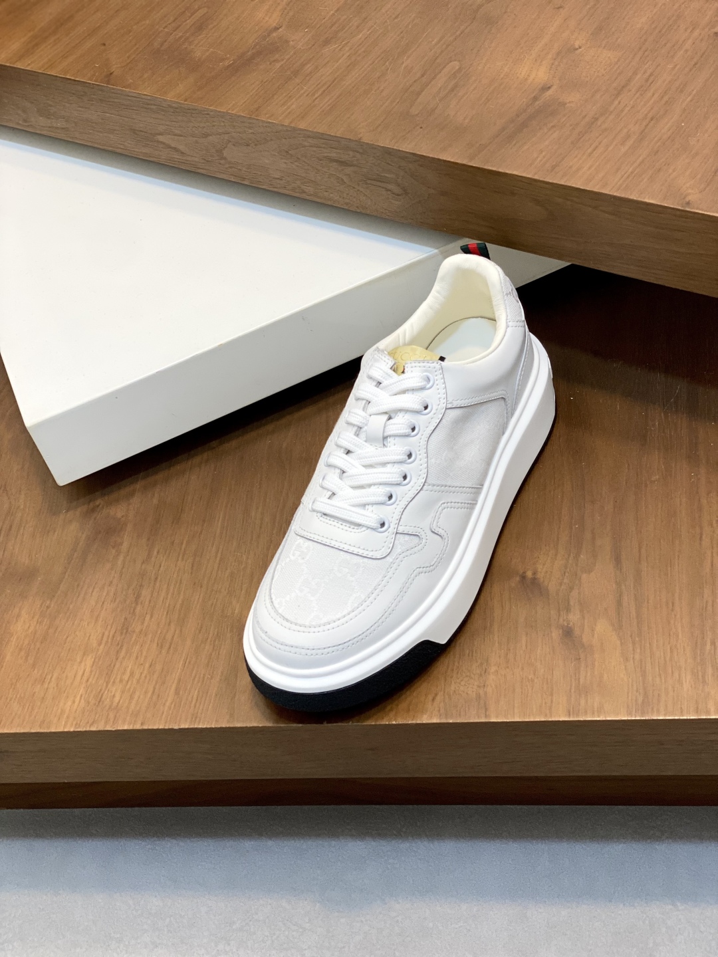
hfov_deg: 28.0
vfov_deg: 36.8
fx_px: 1438
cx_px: 359
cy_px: 478
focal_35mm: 52
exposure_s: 1/100
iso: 50
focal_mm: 6
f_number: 2
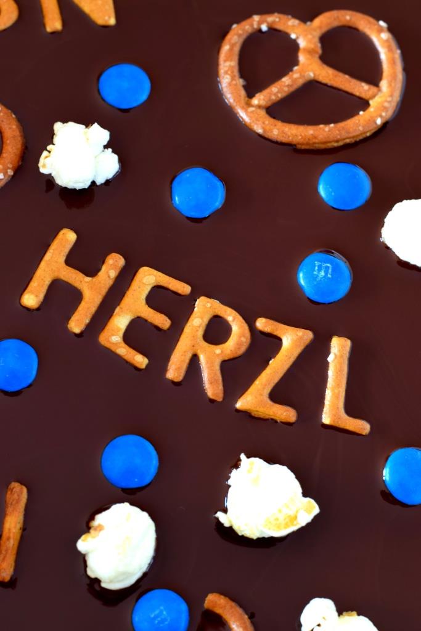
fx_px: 1315
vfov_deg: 27.0
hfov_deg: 18.2
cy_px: 316
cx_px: 210
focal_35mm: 75
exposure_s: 1/10
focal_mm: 50
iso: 160
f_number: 7.1
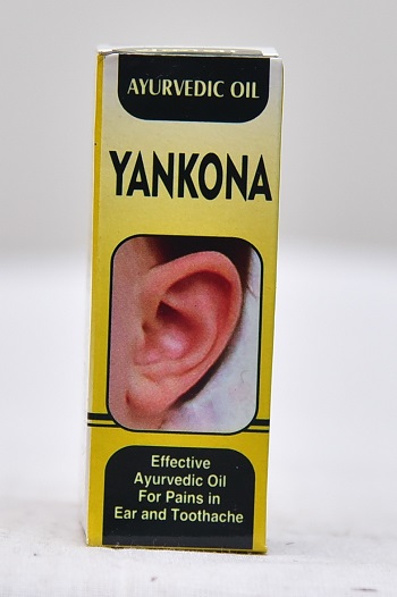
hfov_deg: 12.4
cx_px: 198
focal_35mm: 110
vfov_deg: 18.6
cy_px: 298
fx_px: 1822
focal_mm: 110
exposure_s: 1/125
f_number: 4.5
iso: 1600
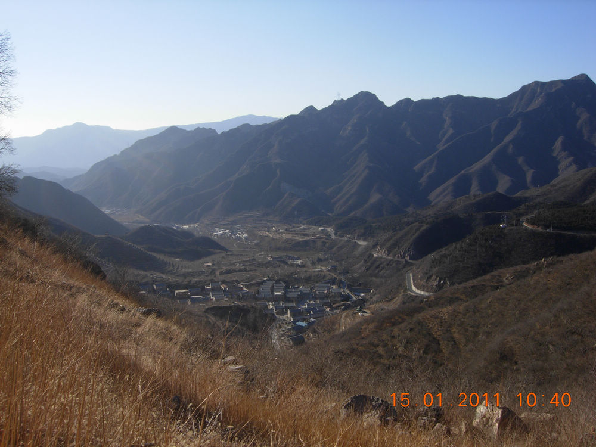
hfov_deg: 51.4
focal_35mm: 36
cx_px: 298
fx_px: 620
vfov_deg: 39.7
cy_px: 224
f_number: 5.4
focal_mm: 7.5
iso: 50
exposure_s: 1/443
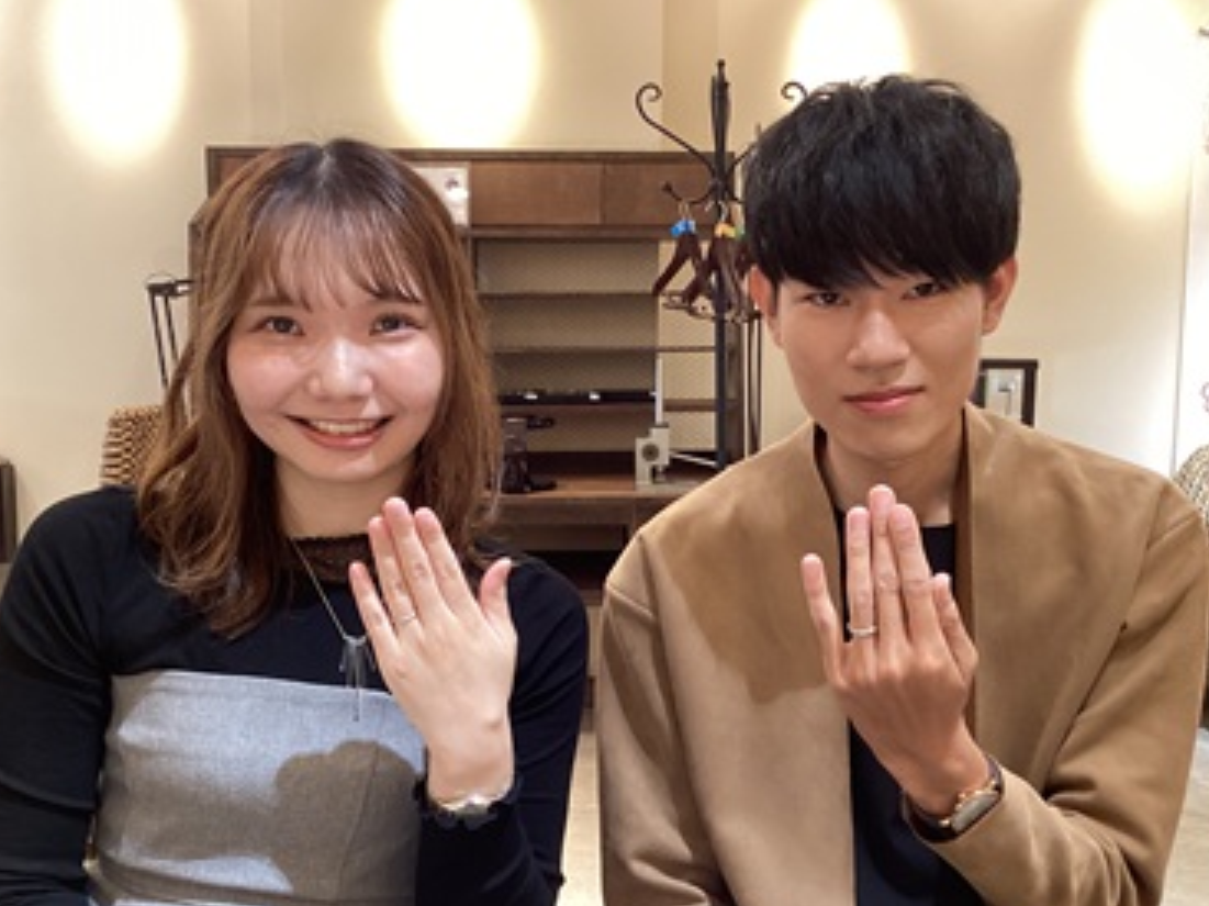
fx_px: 1327
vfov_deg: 37.7
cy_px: 499
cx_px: 636
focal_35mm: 38
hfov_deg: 49.0
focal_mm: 3.3
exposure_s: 1/50
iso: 200
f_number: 2.4
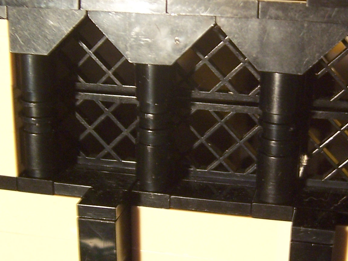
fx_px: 664
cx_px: 222
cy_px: 100
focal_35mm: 66
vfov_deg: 22.2
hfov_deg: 29.2
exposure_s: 1/10
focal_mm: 5.5
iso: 140
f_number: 3.4
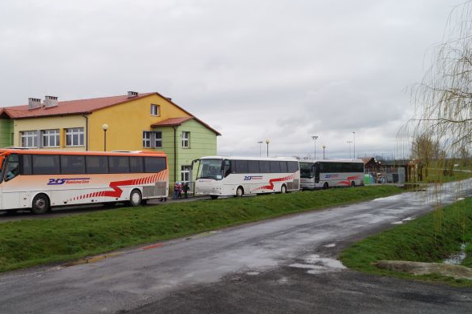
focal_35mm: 39
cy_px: 139
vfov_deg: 34.2
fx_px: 511
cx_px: 183
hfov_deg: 49.2
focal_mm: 18
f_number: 9
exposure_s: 1/125
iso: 100
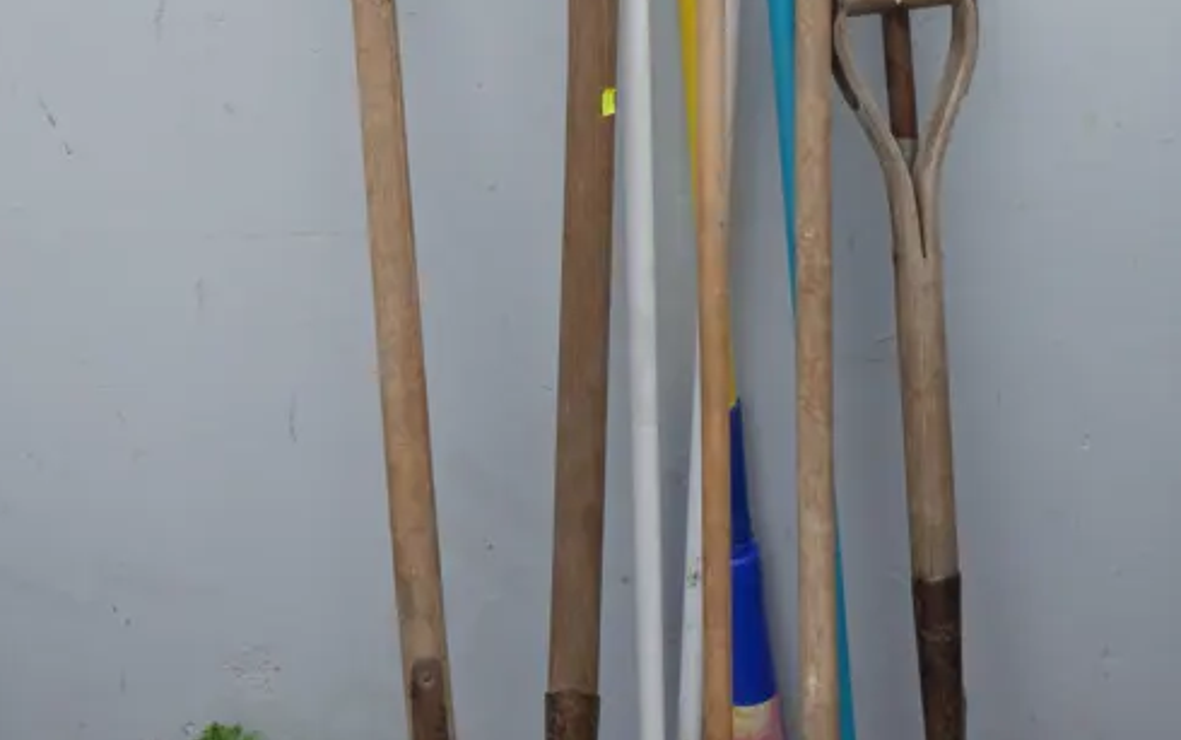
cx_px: 727
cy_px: 248
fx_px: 1997
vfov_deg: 20.9
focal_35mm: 62
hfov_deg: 32.8
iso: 200
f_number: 4.5
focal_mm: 14
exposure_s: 1/200
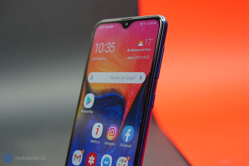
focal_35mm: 55
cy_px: 83
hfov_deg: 36.3
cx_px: 124
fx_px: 380
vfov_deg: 24.6
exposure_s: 1/125
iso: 1000
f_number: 5
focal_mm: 55
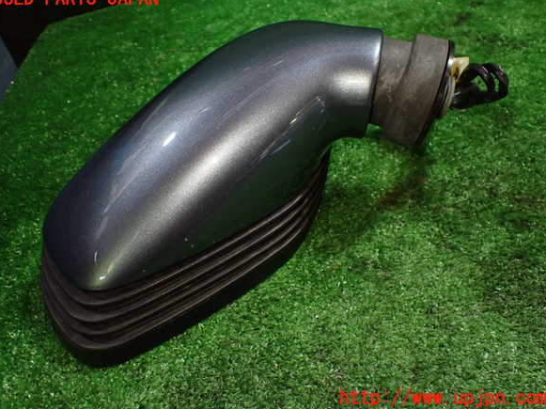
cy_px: 198
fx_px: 489
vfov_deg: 45.4
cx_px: 270
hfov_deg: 58.4
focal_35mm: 31
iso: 640
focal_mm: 5.4
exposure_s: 1/125
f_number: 2.3
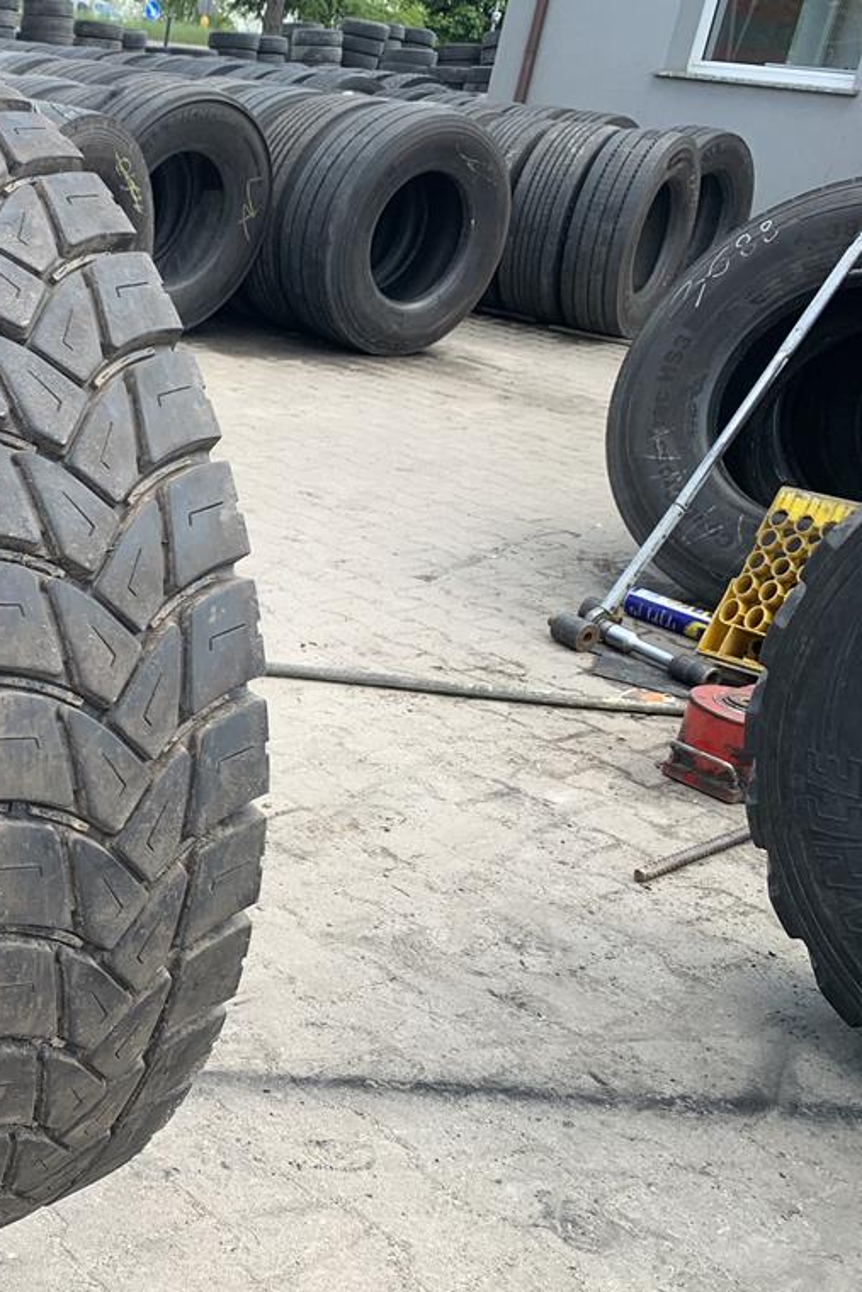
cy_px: 635
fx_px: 1544
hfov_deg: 28.1
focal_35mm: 43
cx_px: -110
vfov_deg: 45.4
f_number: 1.8
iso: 25
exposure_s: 1/331
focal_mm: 4.25
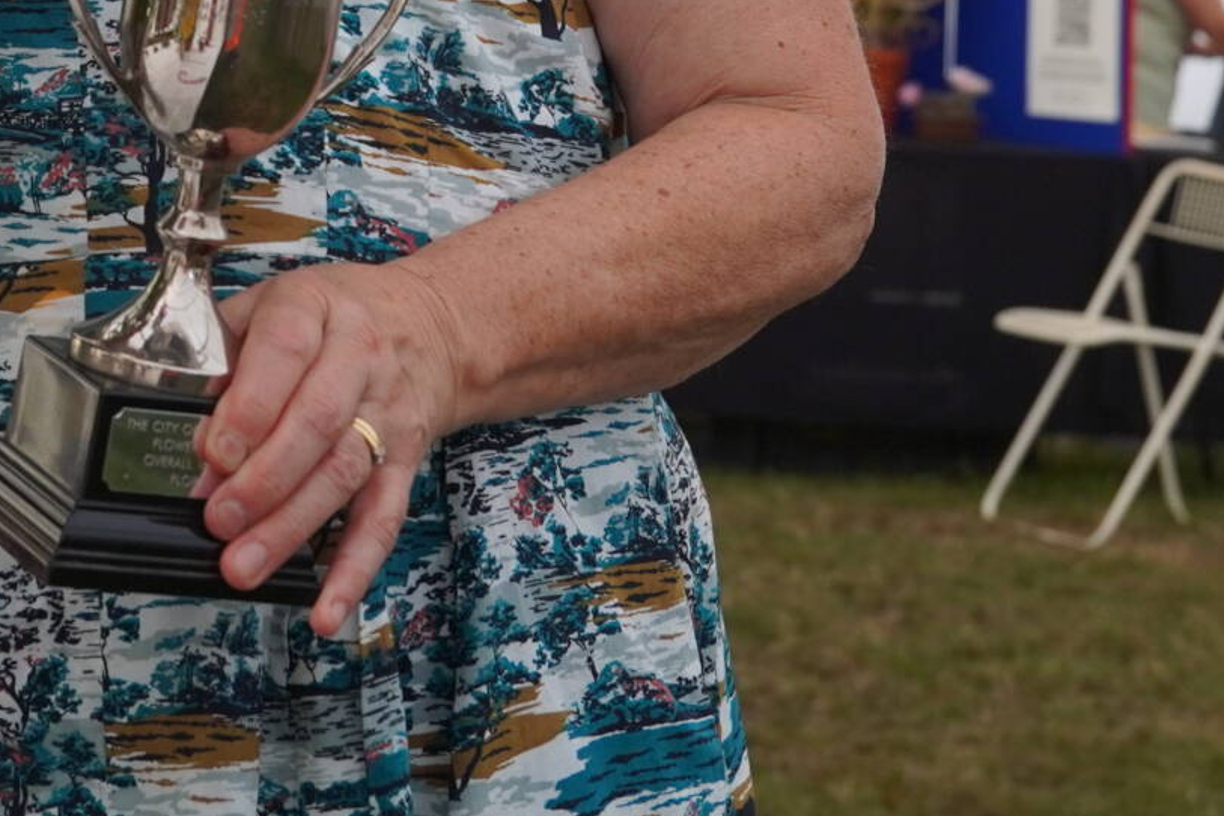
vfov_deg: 10.4
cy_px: -430
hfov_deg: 15.8
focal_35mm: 128
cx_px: 74
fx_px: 4337
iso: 320
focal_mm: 27
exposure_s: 1/160
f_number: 4
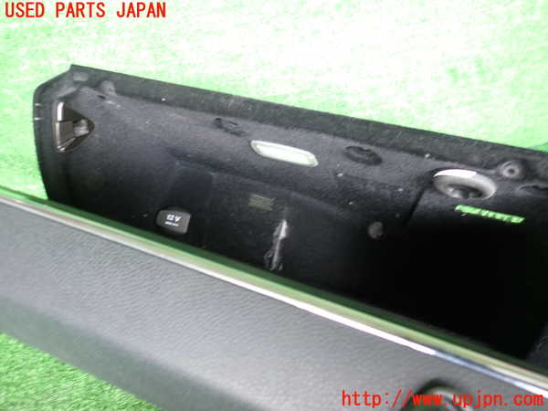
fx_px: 396
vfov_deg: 54.9
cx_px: 274
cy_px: 206
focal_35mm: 25
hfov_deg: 69.4
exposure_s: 1/40
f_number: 2
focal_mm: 4.5
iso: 200
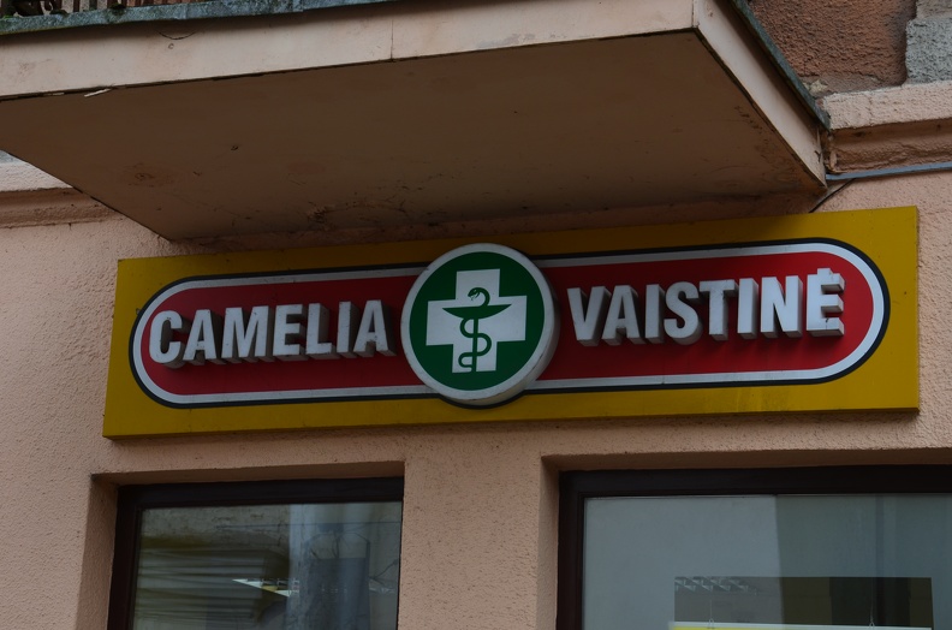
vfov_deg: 15.6
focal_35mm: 87
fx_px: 2295
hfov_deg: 23.4
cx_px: 476
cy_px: 315
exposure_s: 1/60
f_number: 10
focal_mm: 58
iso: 220
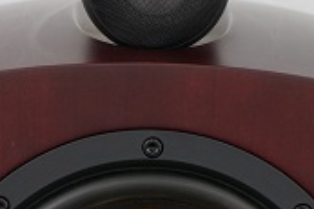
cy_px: 264
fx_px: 2344
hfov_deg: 7.7
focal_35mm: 269
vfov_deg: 5.1
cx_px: 143
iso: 400
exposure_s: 1/50
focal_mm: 50
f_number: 5.6
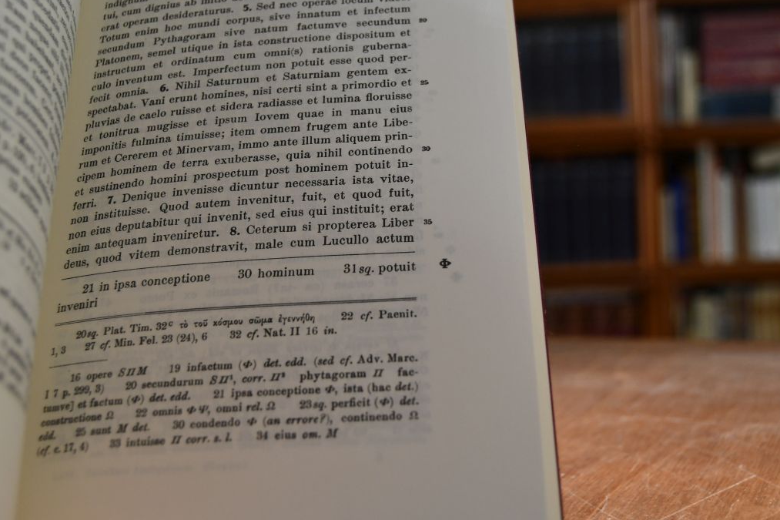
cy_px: 239
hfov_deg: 41.9
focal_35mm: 47
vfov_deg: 28.6
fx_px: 1018
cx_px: 390
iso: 560
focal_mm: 23
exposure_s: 1/250
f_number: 3.8
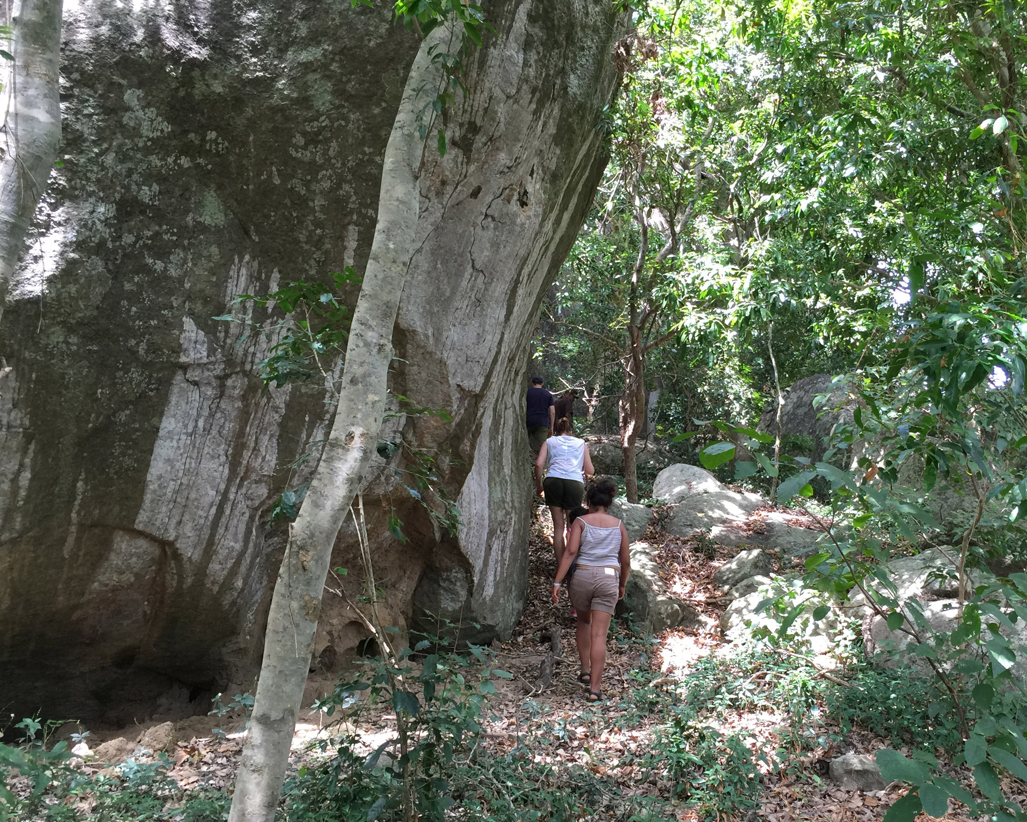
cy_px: 449
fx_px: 1155
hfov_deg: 47.3
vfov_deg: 39.1
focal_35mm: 38
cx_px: 667
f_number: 2.2
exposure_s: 1/40
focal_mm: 4.15
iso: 32
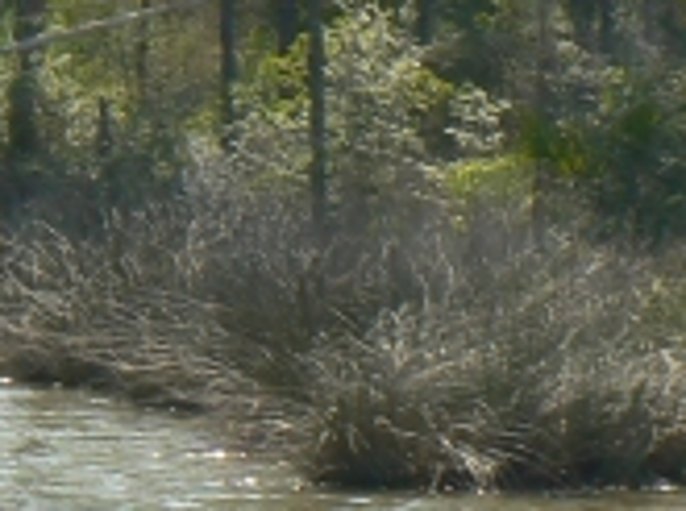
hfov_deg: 3.4
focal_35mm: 586
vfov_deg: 2.5
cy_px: 341
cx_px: 811
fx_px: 11588
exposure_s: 1/320
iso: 80
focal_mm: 19.5
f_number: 5.6
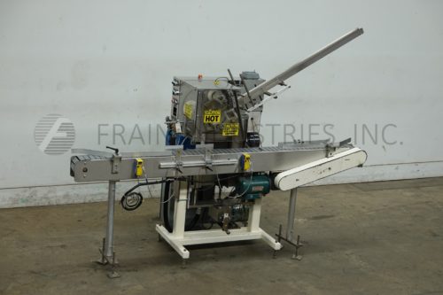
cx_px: 222
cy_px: 148
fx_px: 812
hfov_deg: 30.5
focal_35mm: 66
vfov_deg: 20.6
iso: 250
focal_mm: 24.35
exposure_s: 1/80
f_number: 4
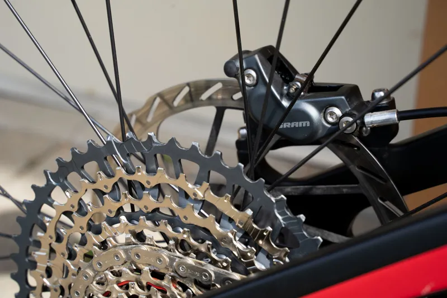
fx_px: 931
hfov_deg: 27.0
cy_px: 149
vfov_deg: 18.2
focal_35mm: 75
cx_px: 224
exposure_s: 1/320
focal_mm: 75
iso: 320
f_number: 9
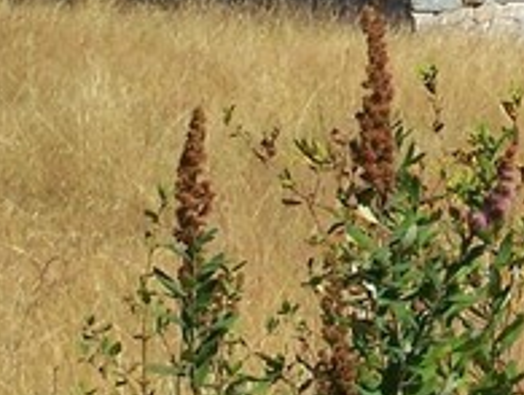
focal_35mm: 361
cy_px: -64
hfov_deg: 5.4
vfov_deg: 4.1
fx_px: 5475
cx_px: 701
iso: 80
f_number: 6.3
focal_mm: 11.5
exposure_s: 1/500
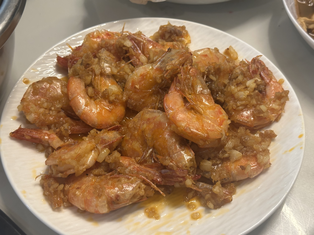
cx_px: 157
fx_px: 435
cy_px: 118
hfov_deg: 39.7
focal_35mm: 48
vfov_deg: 30.3
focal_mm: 6.9
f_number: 1.8
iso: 250
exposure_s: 1/60
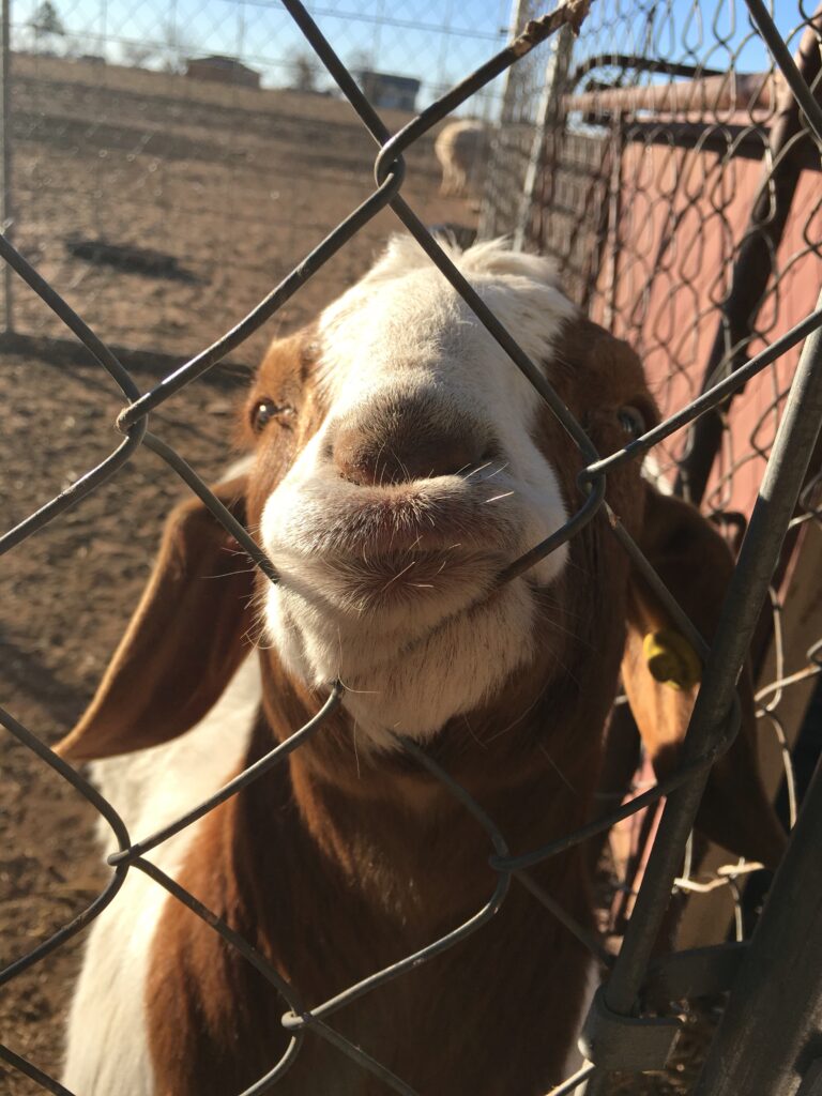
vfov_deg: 61.7
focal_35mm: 29
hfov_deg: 48.2
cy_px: 548
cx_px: 411
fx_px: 918
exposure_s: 1/974
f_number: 2.2
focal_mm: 4.15
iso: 25
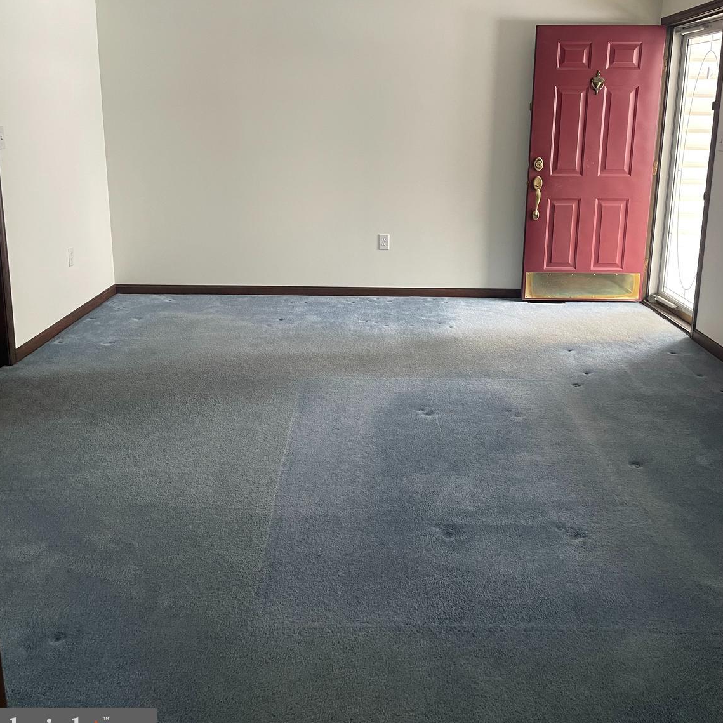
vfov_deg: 52.0
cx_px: 364
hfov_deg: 52.5
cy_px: 272
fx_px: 733
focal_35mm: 31
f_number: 1.6
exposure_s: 1/76
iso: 125
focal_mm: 4.2
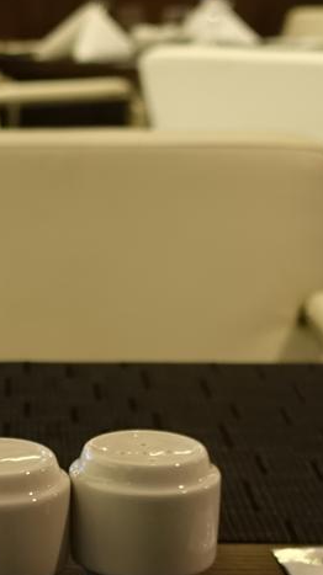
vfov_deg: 21.7
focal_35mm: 97
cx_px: -35
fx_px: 1480
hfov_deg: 12.2
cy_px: 475
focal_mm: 8.8
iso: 500
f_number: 1.8
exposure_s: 1/30
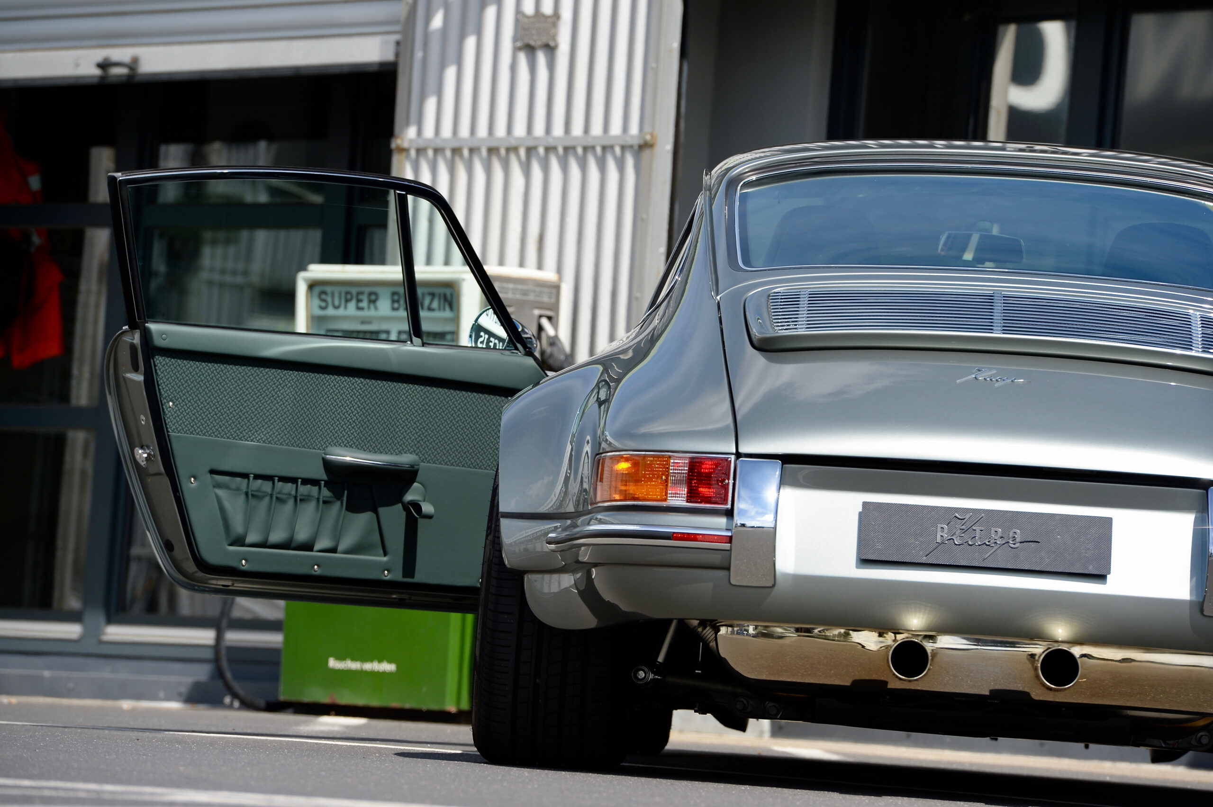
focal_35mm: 200
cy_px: 404
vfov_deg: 6.9
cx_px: 606
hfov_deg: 10.3
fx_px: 6735
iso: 200
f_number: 8
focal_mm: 200
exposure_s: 1/500
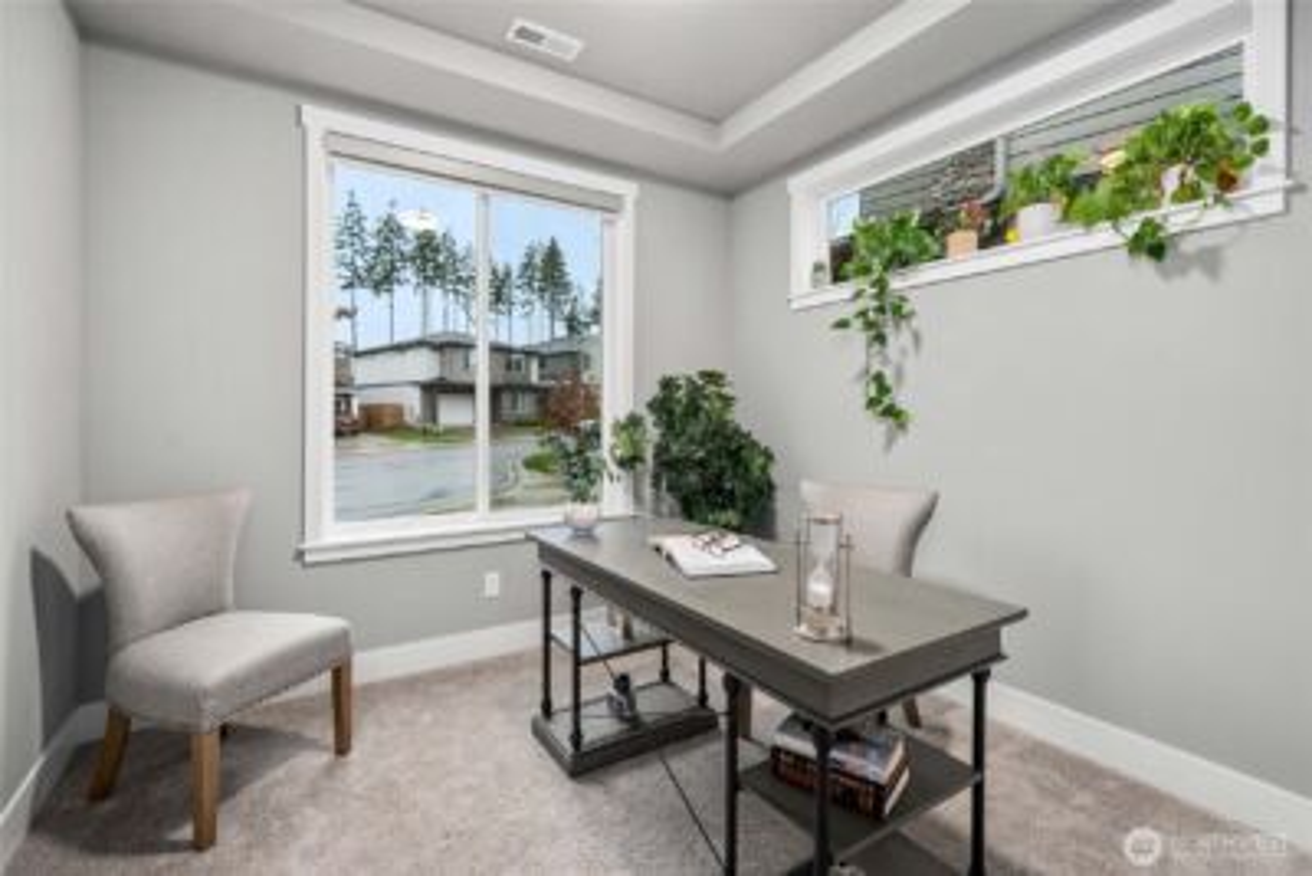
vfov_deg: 77.4
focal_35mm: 15
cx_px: 656
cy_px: 438
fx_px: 547
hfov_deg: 100.4
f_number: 7.1
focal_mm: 15
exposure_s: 1/60
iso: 500
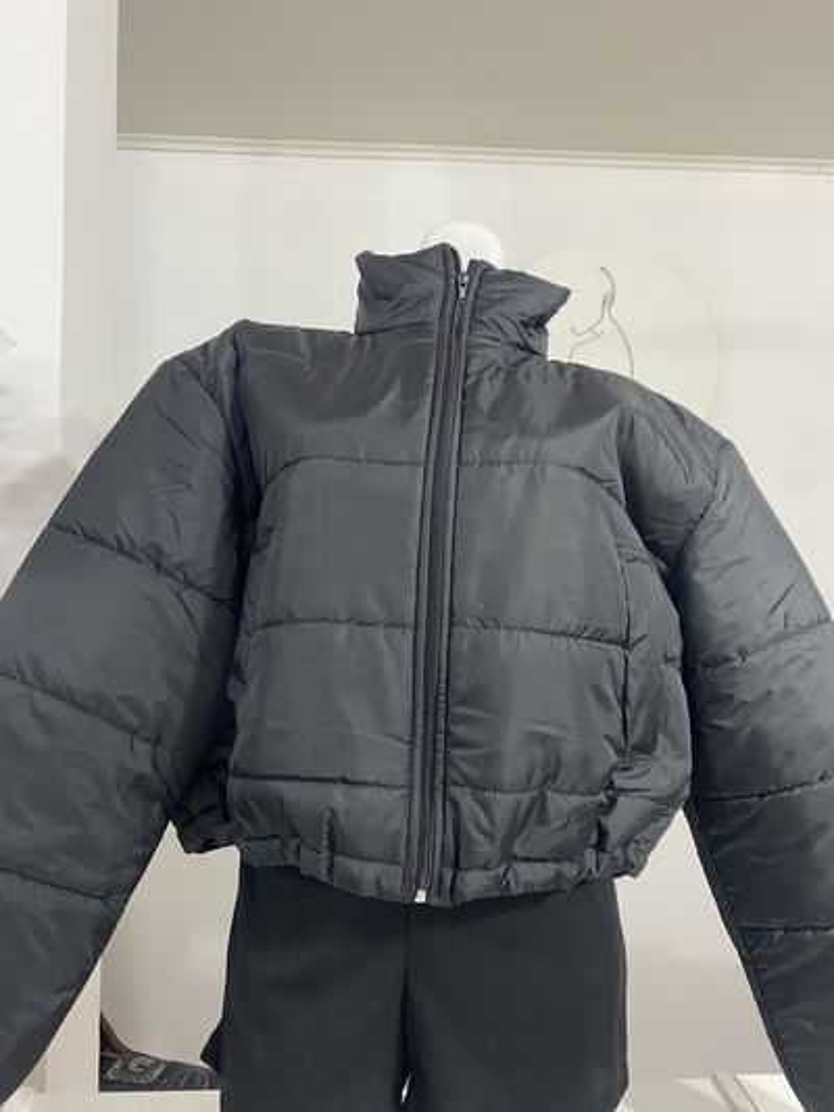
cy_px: 556
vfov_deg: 67.3
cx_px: 417
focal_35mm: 26
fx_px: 835
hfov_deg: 53.1
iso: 200
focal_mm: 4.25
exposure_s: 1/50
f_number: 1.8
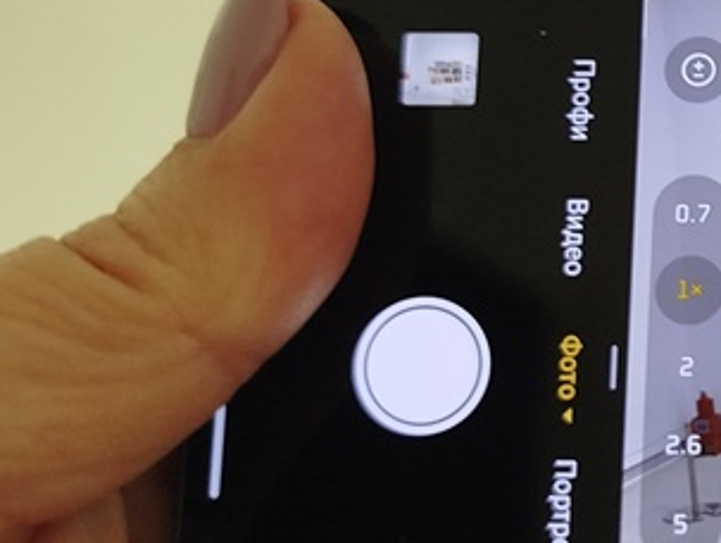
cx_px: 1021
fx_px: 1689
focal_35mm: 81
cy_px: 143
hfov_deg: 21.1
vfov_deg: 18.1
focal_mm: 5.31
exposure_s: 1/50
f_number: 1.7
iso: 160
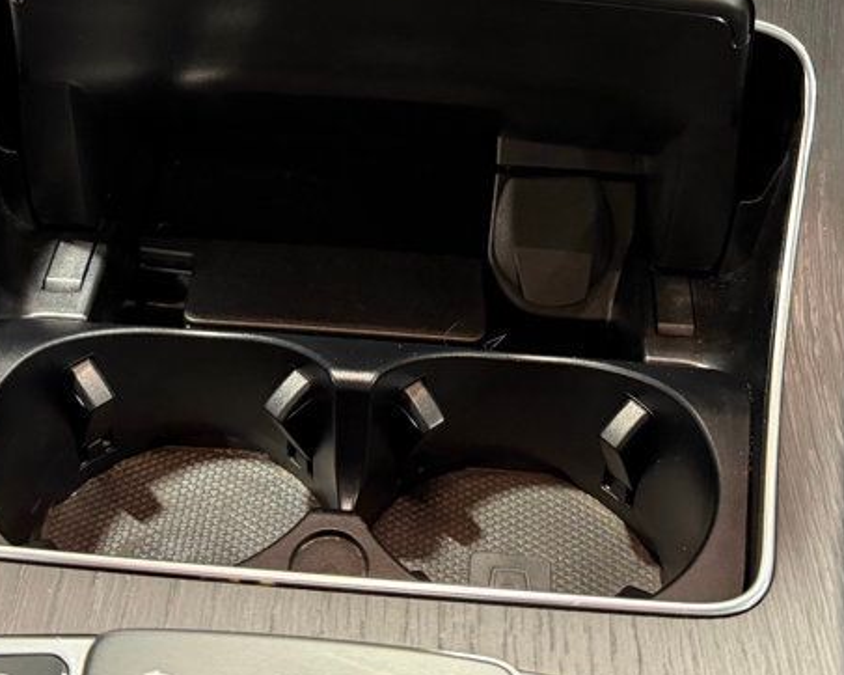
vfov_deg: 28.1
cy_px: 149
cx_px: 391
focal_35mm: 53
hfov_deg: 35.4
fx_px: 1323
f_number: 1.78
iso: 640
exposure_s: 1/60
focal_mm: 6.76
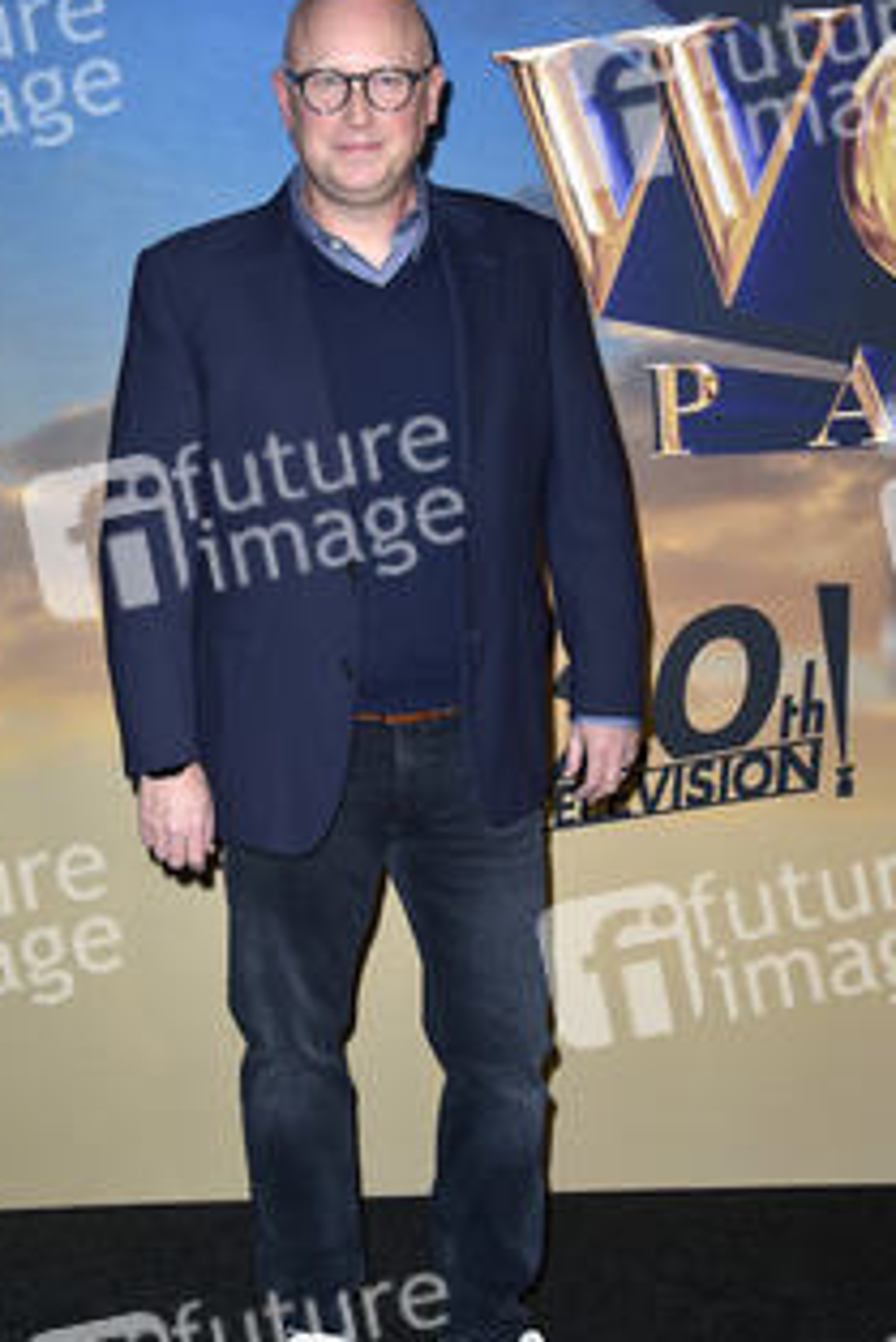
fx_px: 2387
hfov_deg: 21.2
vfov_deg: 31.4
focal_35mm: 64
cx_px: 371
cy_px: 733
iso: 320
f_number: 6.3
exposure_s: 1/250
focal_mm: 50
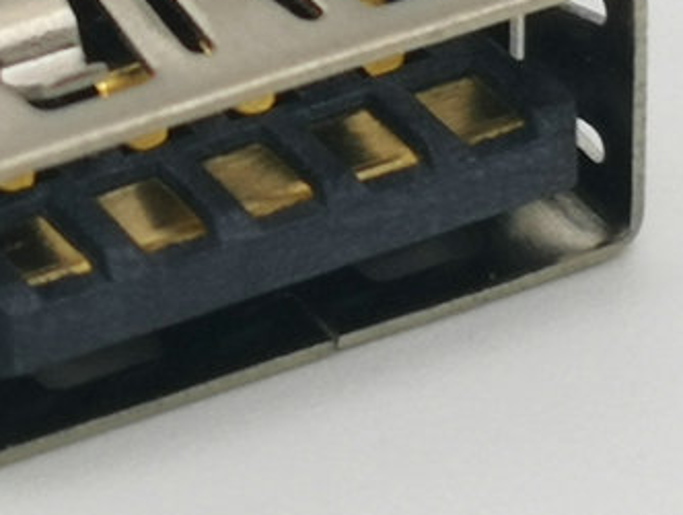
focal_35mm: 286
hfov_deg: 6.9
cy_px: -95
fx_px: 5651
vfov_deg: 5.2
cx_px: 230
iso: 50
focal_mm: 3.95
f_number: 1.6
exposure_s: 1/269
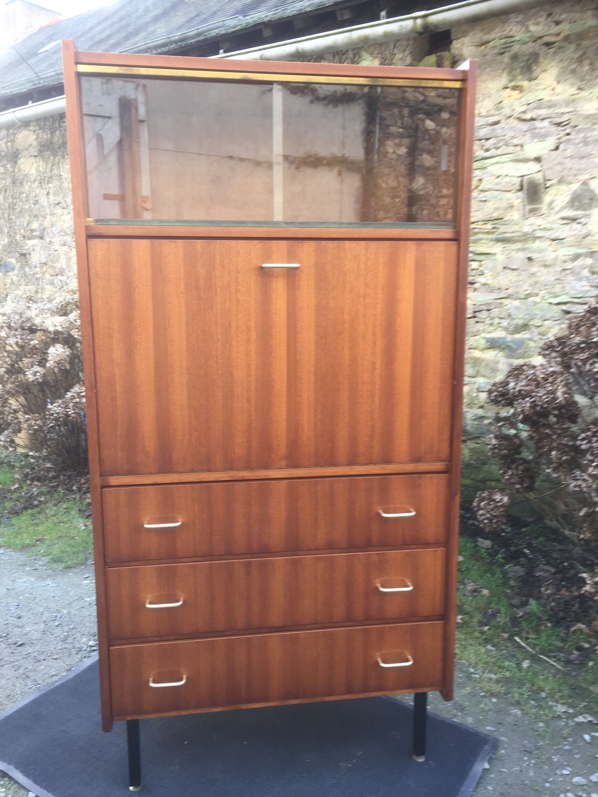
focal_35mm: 29
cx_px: 299
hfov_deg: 48.2
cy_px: 398
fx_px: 668
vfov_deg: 61.7
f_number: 2.2
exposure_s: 1/50
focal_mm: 4.15
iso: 32
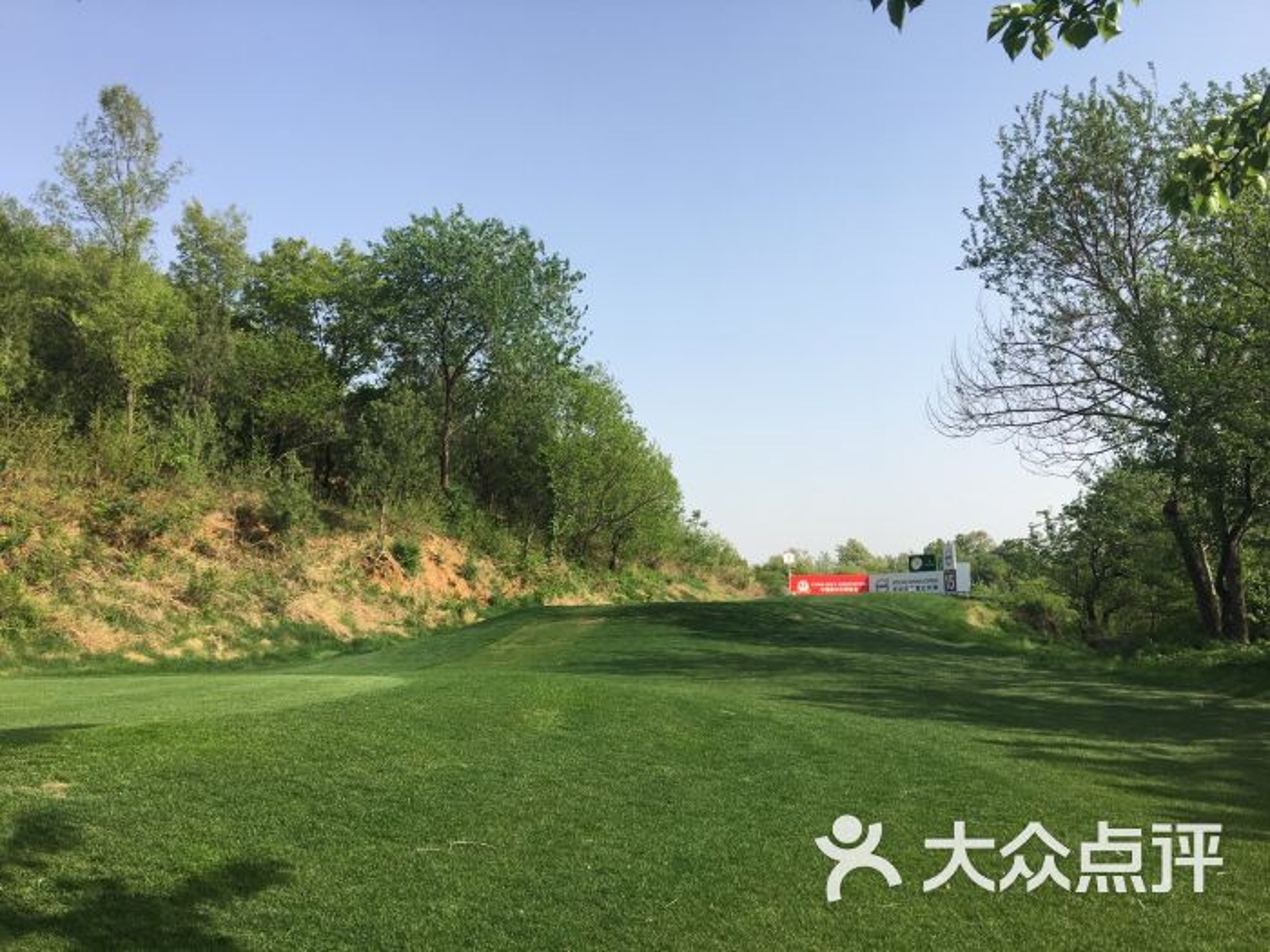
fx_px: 1064
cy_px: 476
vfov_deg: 48.2
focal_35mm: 29
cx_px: 635
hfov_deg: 61.7
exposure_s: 1/1068
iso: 25
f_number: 2.2
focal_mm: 4.15
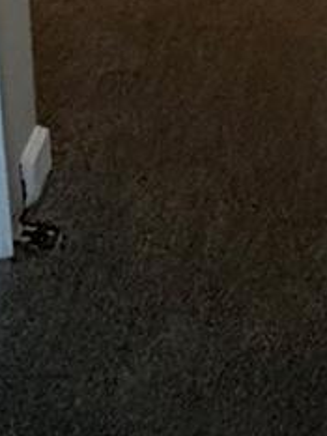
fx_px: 906
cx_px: 346
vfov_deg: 15.9
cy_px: -563
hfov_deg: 19.7
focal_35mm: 72
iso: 400
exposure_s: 1/60
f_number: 2.2
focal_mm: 2.22
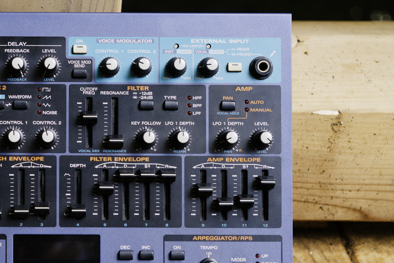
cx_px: 3
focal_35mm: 111
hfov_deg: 18.0
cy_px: 198
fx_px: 1215
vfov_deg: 12.3
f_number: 4
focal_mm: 55
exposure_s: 1/60
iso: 2000
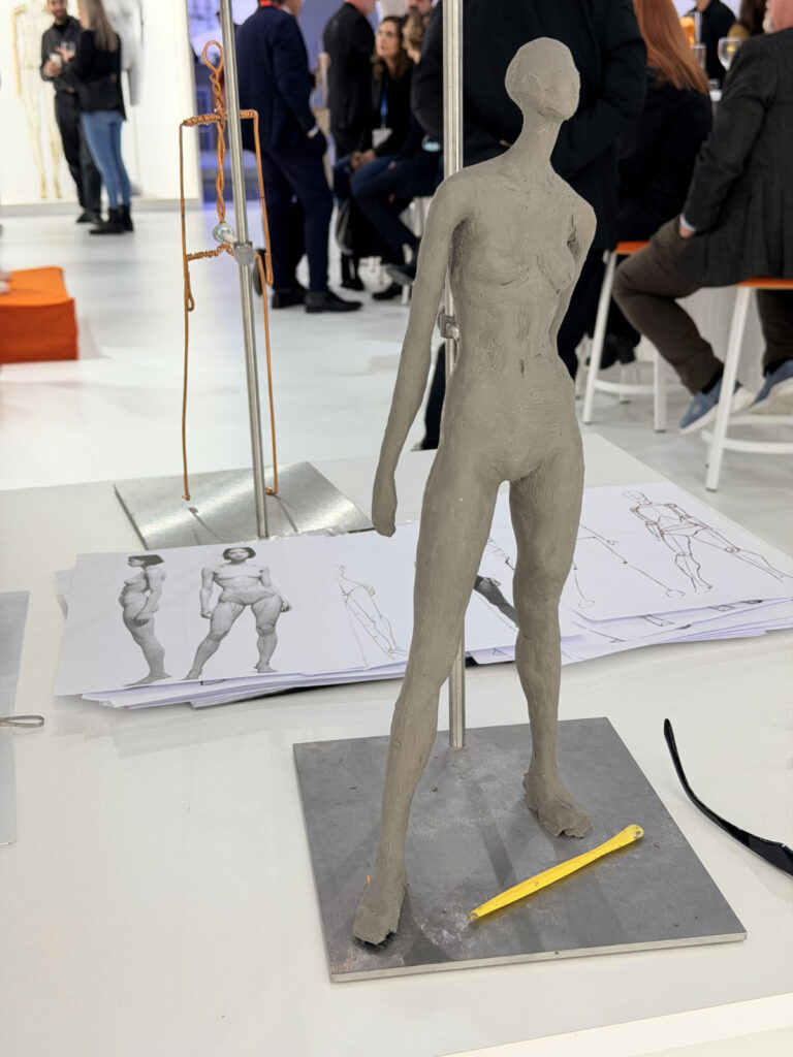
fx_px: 1466
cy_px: 528
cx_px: 396
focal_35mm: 48
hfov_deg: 30.3
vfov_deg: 39.7
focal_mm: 6.8
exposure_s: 1/100
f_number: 1.8
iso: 50
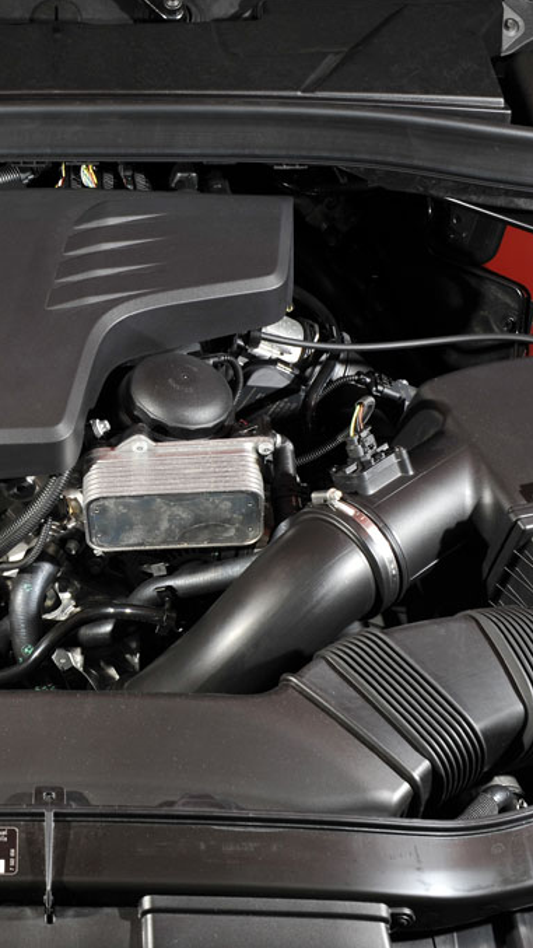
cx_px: -1
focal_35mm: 57
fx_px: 1432
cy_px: 474
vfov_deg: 36.6
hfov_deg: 20.4
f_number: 13
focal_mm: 36
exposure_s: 1/6
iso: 200
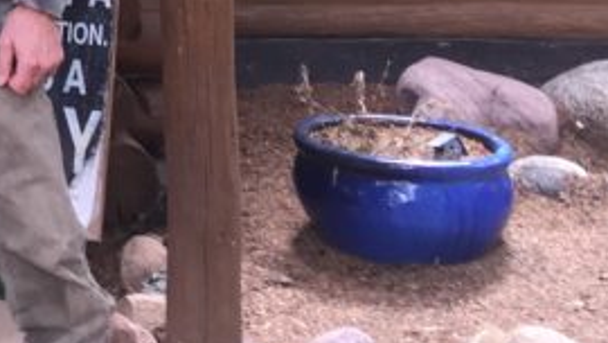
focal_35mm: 120
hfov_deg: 16.5
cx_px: -272
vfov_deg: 9.3
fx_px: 1935
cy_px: -422
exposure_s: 1/60
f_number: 2.2
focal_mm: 4.15
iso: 32
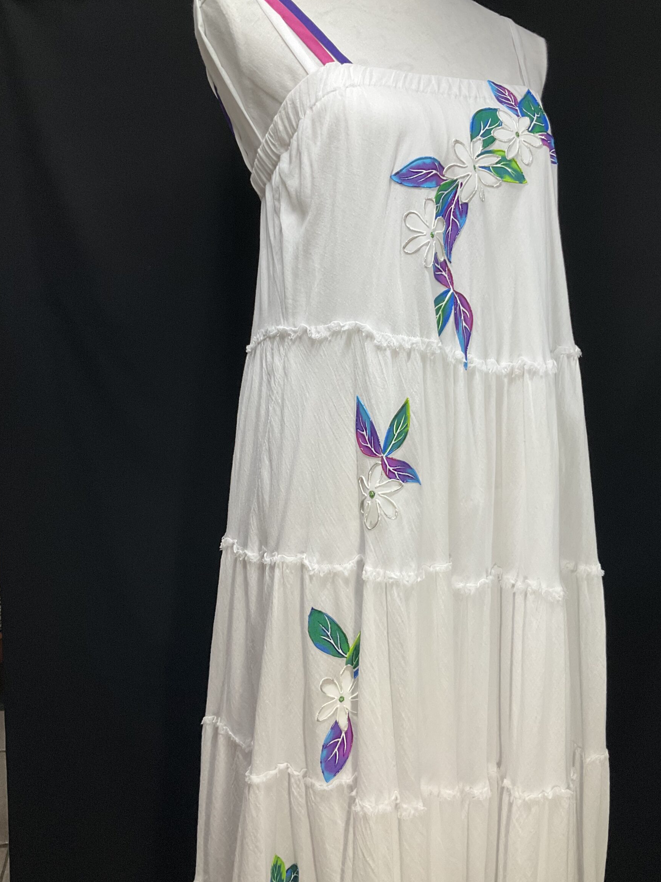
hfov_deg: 44.1
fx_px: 815
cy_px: 441
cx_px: 363
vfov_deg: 56.8
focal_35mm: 32
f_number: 1.8
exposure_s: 1/60
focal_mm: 3
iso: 80
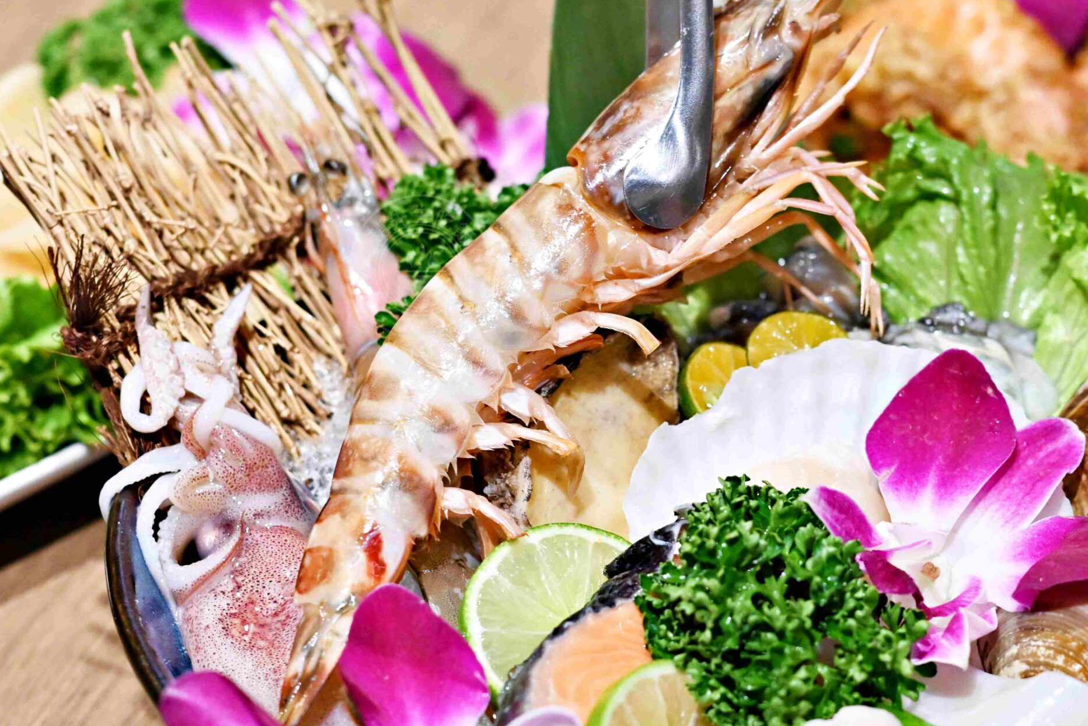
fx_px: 3113
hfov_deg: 19.8
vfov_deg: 13.3
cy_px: 328
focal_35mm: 103
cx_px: 714
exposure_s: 1/200
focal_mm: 50
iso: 1600
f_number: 3.2
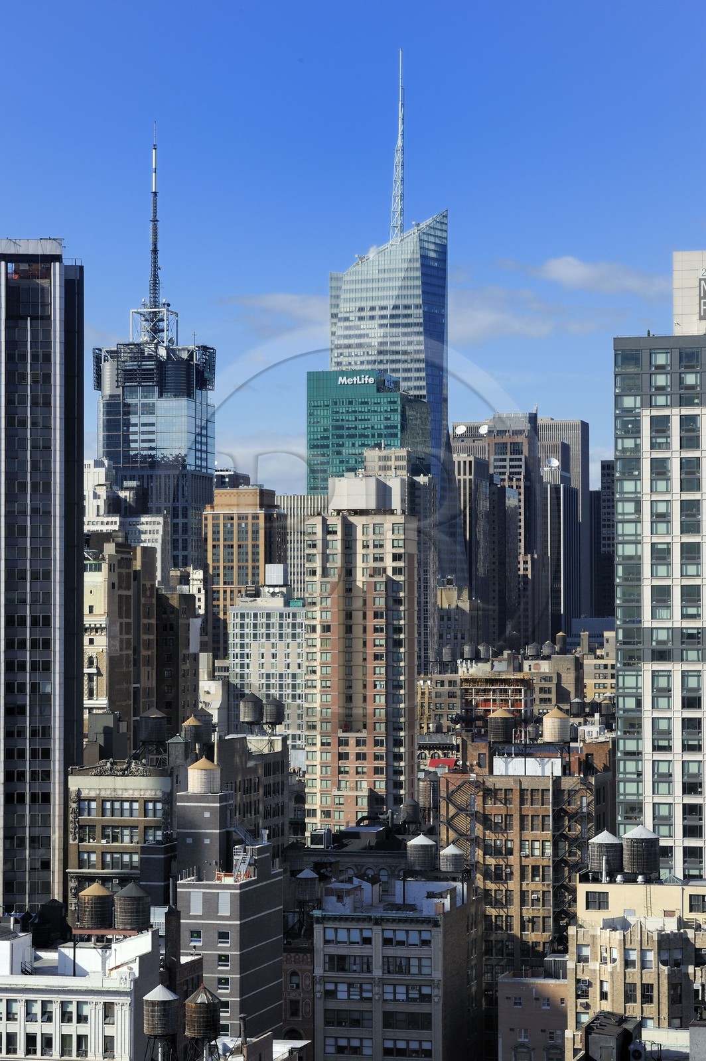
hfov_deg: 15.9
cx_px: 353
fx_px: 2534
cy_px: 530
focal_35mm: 86
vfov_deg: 23.7
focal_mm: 86
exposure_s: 1/200
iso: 200
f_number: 13
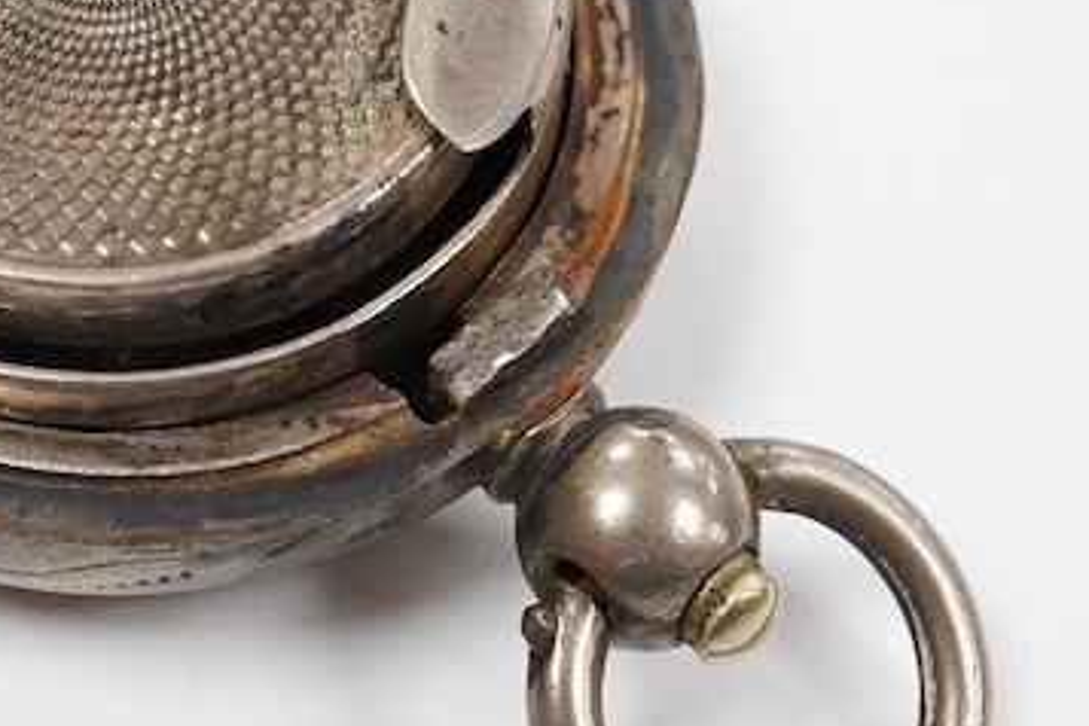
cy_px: -70
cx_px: 212
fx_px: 4295
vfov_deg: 9.6
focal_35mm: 142
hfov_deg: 14.4
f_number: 14
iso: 2500
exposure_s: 1/100
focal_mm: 30
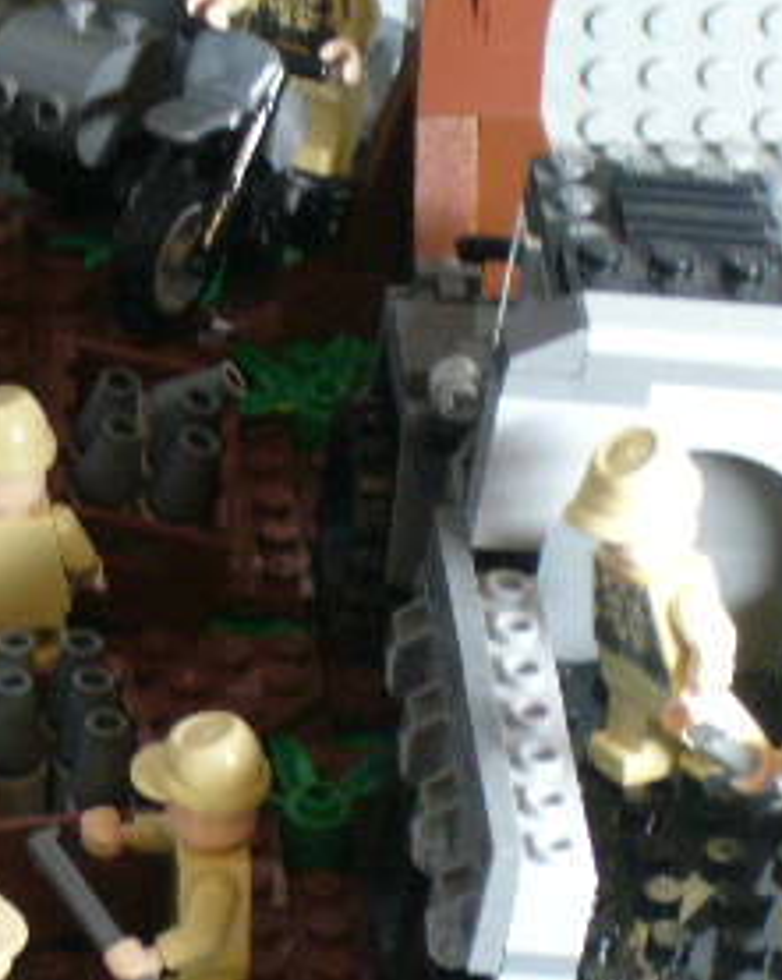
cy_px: 669
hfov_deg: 6.5
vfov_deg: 8.2
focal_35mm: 237
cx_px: -198
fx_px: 6868
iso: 200
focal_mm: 17.4
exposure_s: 1/13
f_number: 5
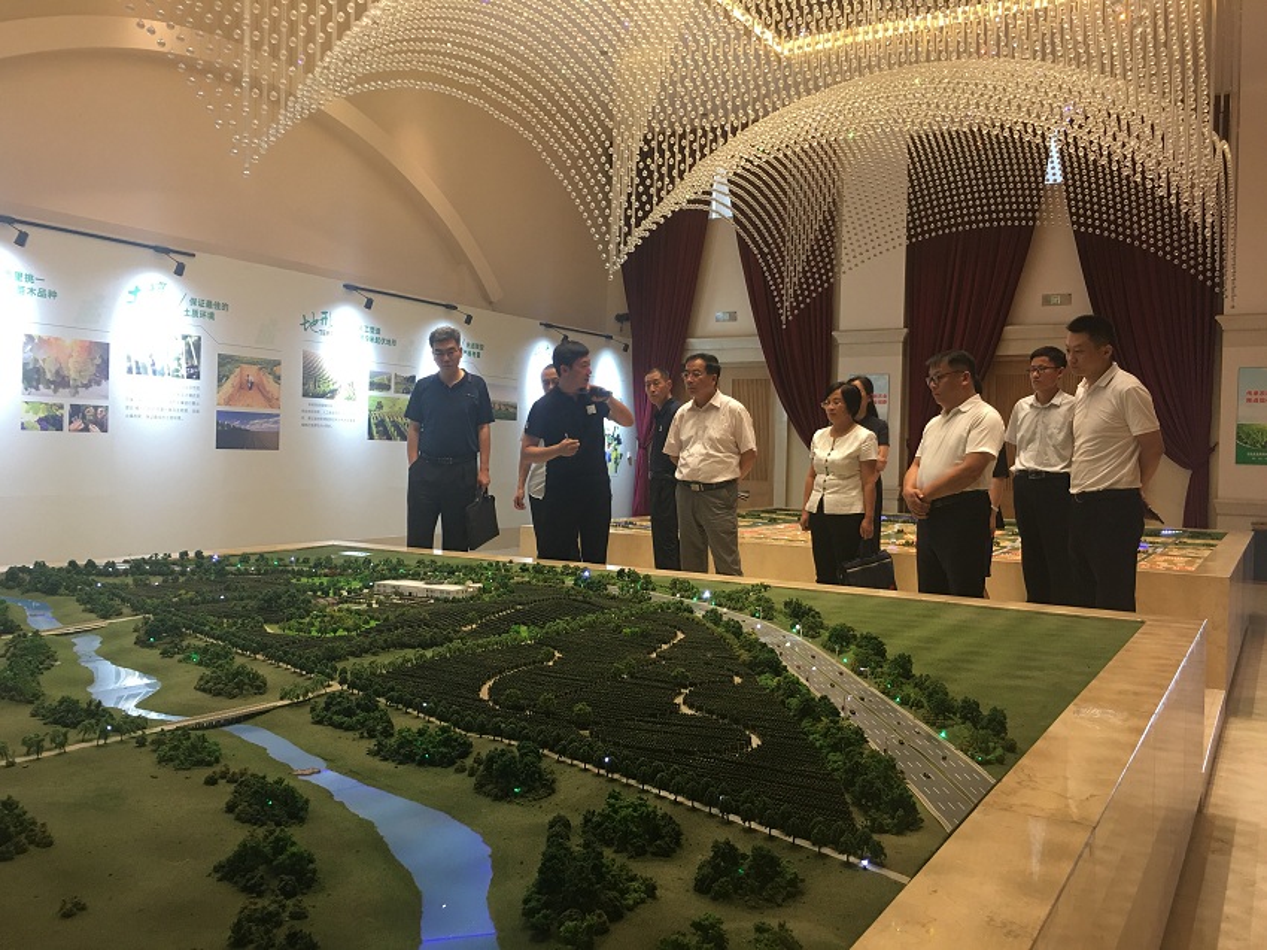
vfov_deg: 48.2
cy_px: 475
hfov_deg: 61.7
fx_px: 1061
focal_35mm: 29
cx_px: 634
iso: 64
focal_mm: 4.15
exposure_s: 1/17
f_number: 2.2
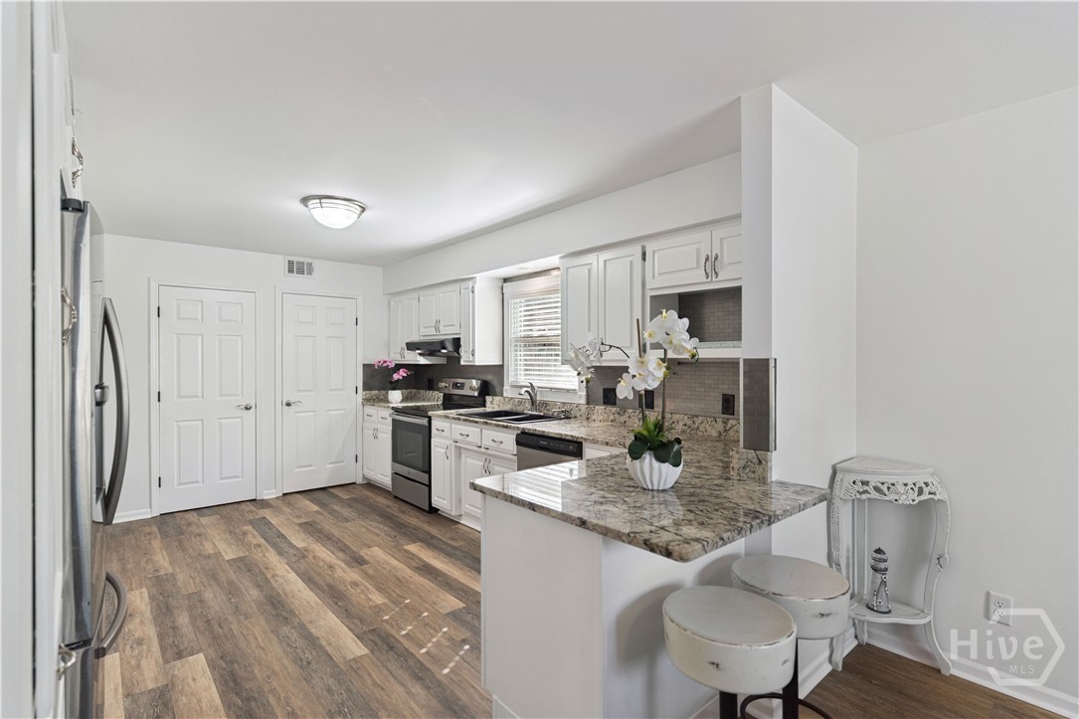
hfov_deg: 93.3
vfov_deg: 70.4
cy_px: 360
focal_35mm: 17
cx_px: 540
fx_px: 509
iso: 250
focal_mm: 17
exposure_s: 1/2000
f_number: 2.8
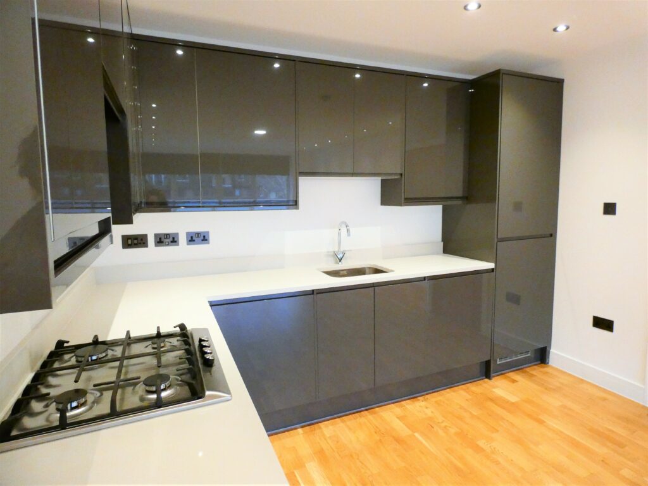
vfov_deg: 66.0
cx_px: 324
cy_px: 243
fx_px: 374
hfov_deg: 81.7
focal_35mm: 20
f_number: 2.8
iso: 500
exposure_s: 1/60
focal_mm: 3.6
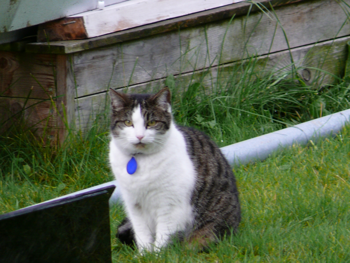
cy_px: 132
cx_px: 175
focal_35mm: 748
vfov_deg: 2.0
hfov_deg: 2.7
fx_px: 7563
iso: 100
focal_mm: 88.8
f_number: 3.7
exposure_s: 1/40
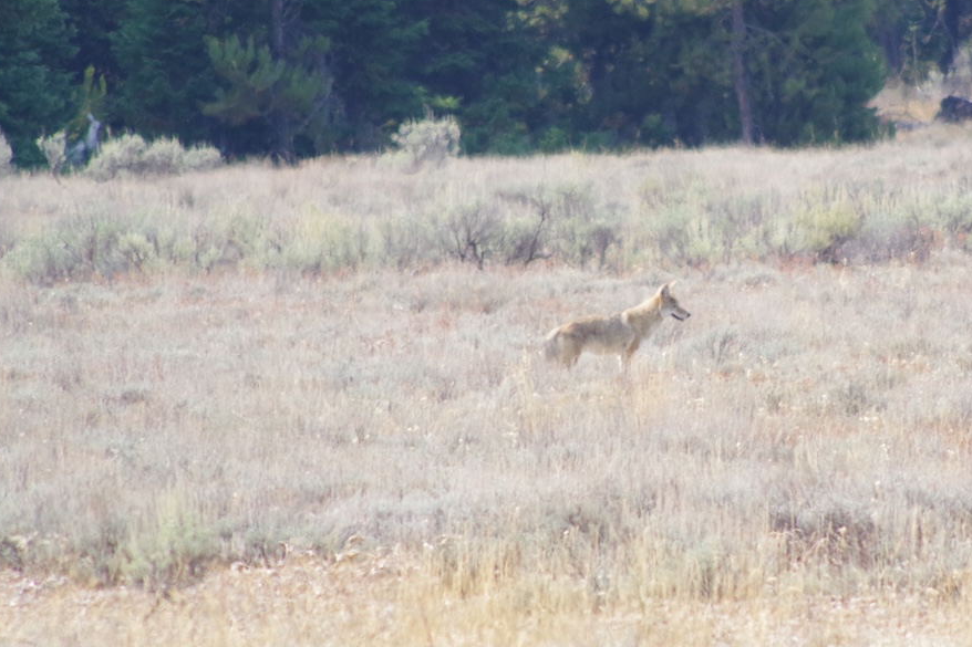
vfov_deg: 1.3
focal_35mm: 1033
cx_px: 711
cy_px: 284
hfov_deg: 2.0
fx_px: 27884
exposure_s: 1/500
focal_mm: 420
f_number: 9
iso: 800
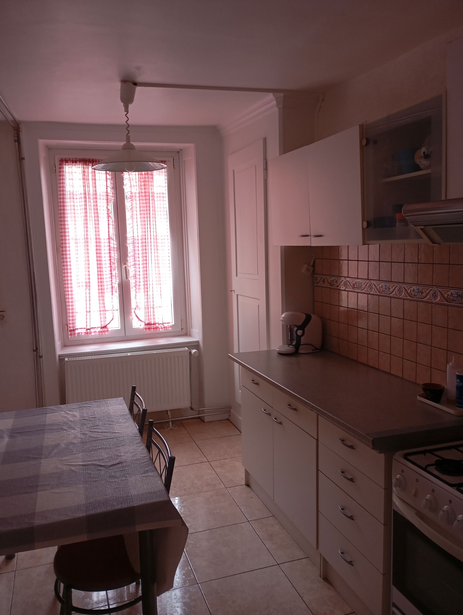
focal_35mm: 28
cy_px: 308
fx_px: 498
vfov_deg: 63.4
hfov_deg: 49.9
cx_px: 232
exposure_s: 1/33.3
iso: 735
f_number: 1.8
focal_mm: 4.27
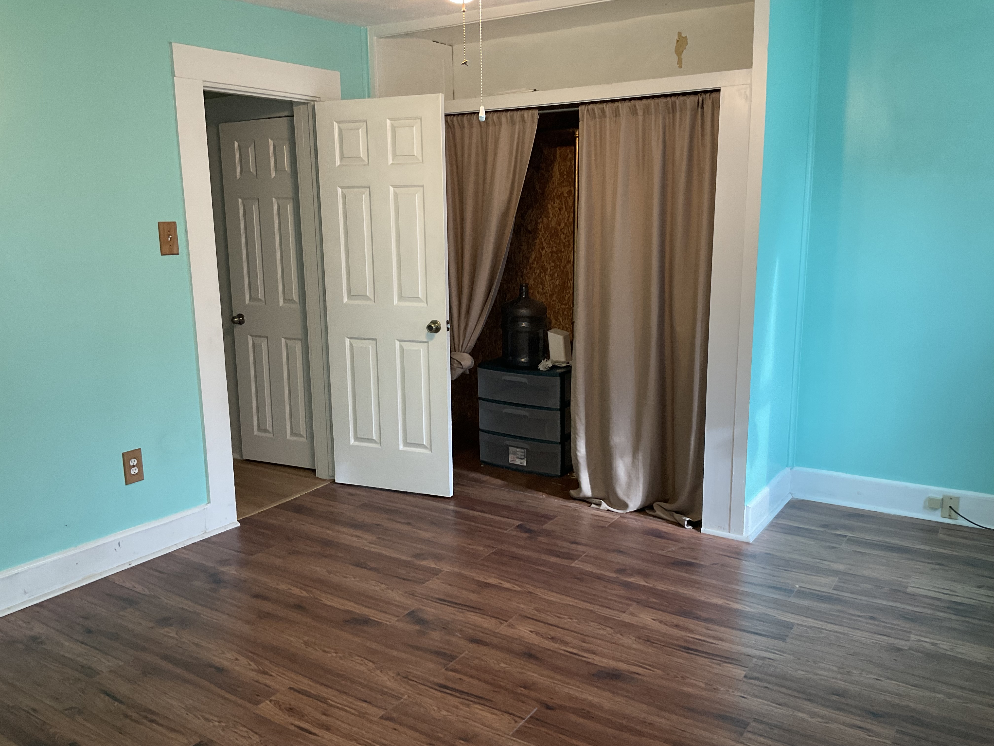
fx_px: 833
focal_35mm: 29
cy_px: 373
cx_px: 497
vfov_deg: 48.2
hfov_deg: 61.7
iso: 80
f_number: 1.8
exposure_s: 1/60
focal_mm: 3
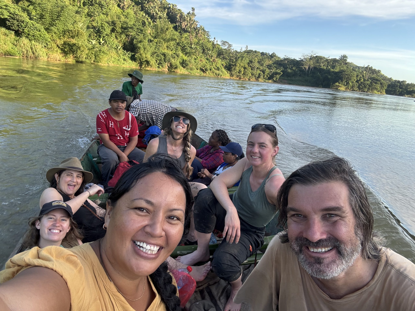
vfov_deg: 58.9
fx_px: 276
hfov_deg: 73.9
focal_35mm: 23
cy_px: 156
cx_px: 208
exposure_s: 1/131
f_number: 1.9
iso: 40
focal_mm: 2.69
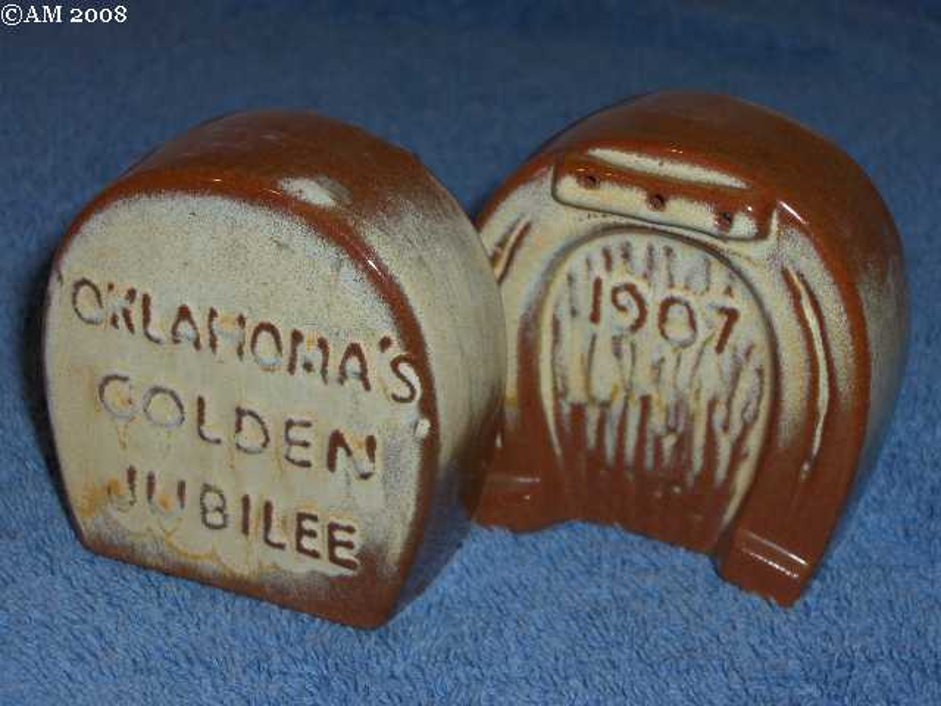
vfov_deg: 18.9
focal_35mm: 78
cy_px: 353
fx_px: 2120
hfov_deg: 25.0
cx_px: 470
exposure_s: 1/30
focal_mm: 16.3
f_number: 8.6
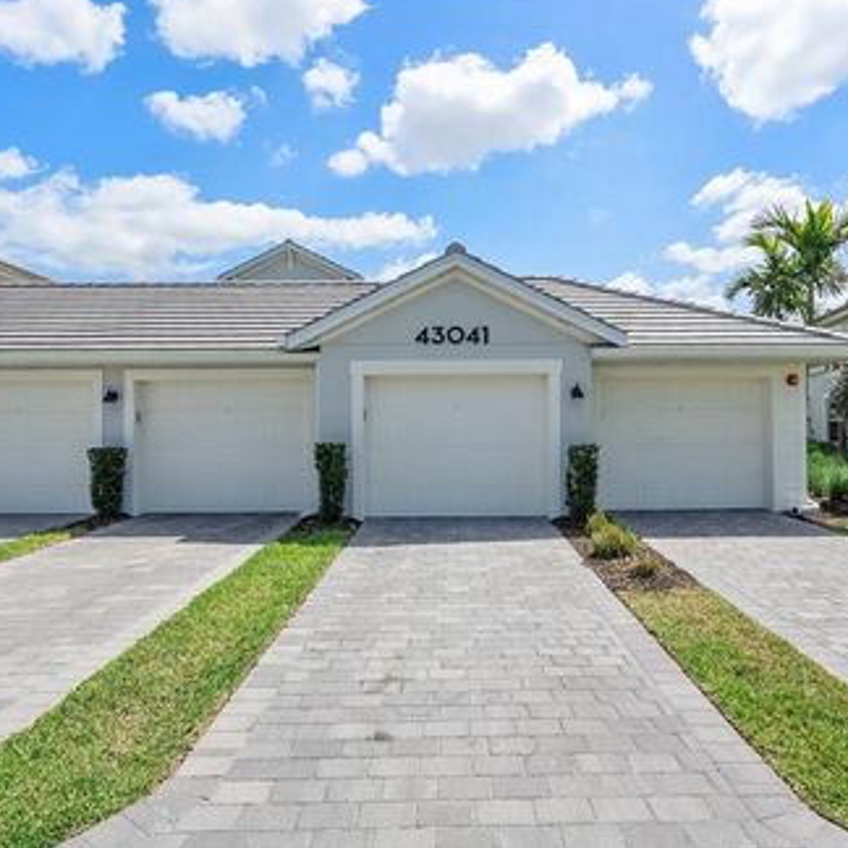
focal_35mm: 21
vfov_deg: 72.1
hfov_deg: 72.1
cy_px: 417
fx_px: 582
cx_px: 453
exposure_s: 1/750
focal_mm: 16
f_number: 9.5
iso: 160
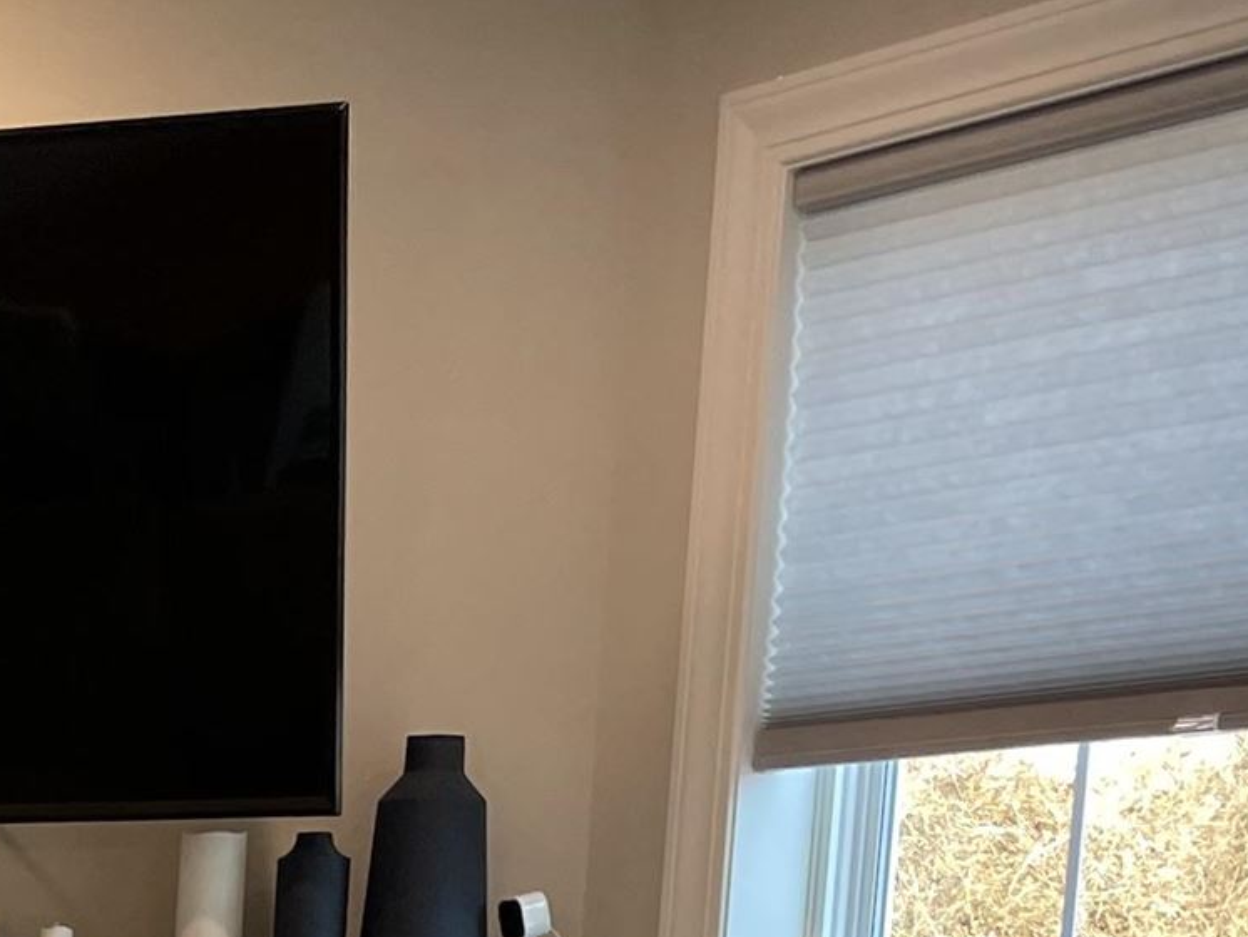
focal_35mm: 107
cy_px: 1819
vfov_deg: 12.4
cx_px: -473
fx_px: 3859
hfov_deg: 17.0
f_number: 1.6
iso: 80
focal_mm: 4.2
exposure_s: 1/120
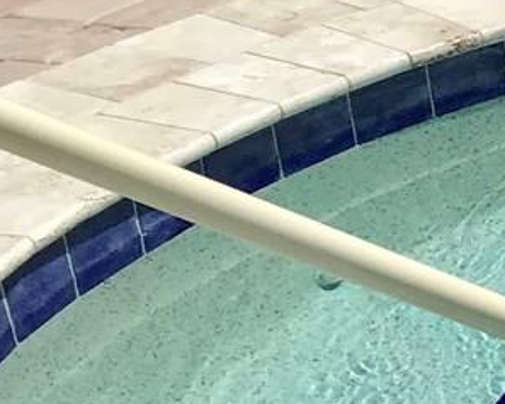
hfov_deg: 10.5
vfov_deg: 9.4
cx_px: 1110
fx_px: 2438
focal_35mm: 163
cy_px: 453
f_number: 2.4
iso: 25
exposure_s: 1/2915
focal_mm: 3.3
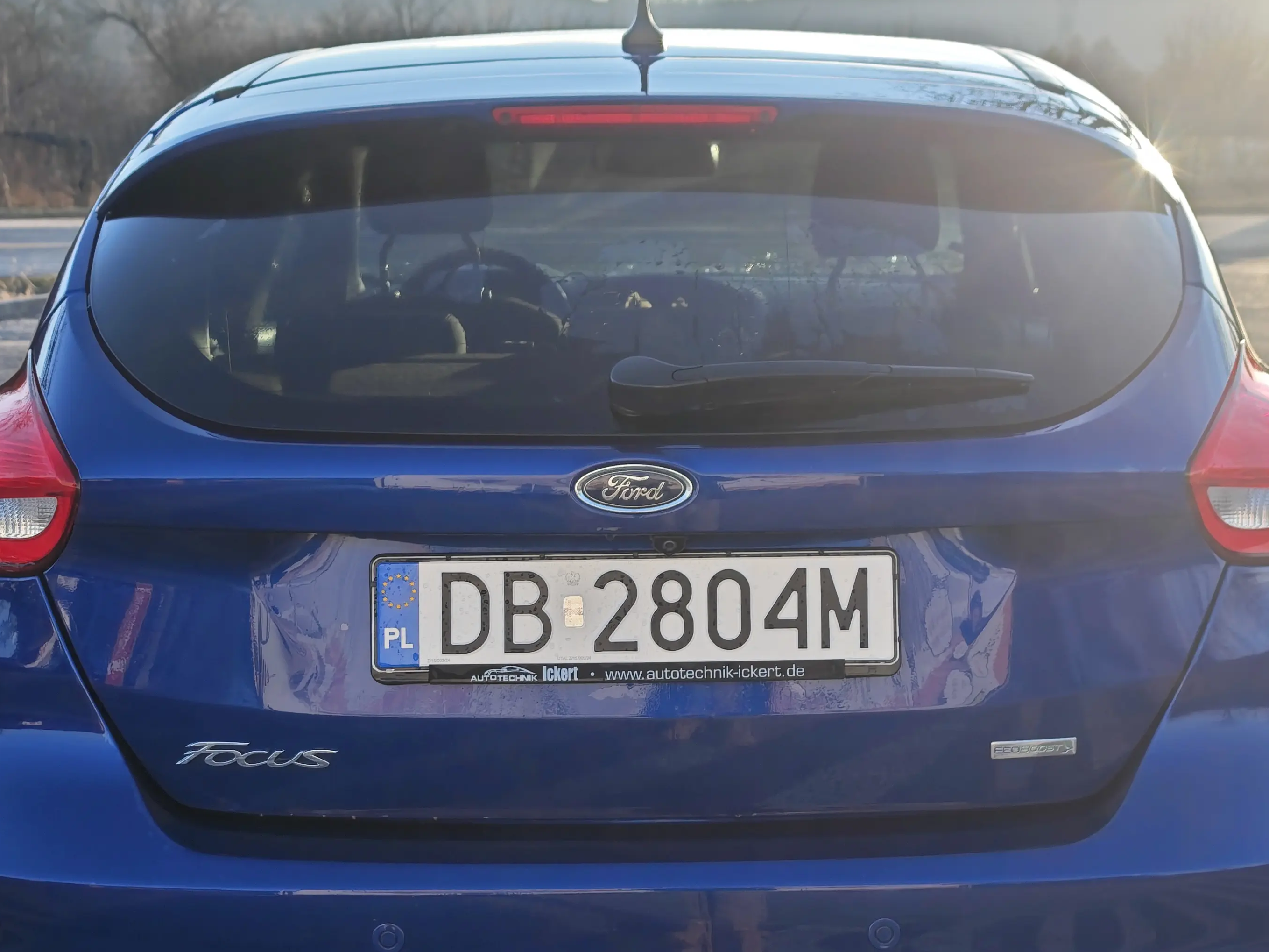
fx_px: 2383
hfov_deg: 29.8
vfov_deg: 22.5
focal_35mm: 65
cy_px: 582
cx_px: 711
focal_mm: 8.72
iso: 50
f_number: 2
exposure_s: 1/799
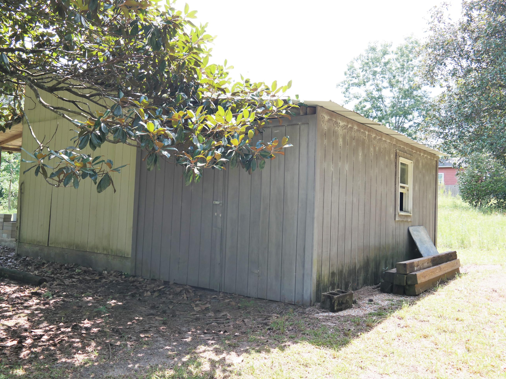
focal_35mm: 30
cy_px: 188
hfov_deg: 59.9
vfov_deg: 46.8
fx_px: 439
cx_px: 232
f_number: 5
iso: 200
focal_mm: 18
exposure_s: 1/160
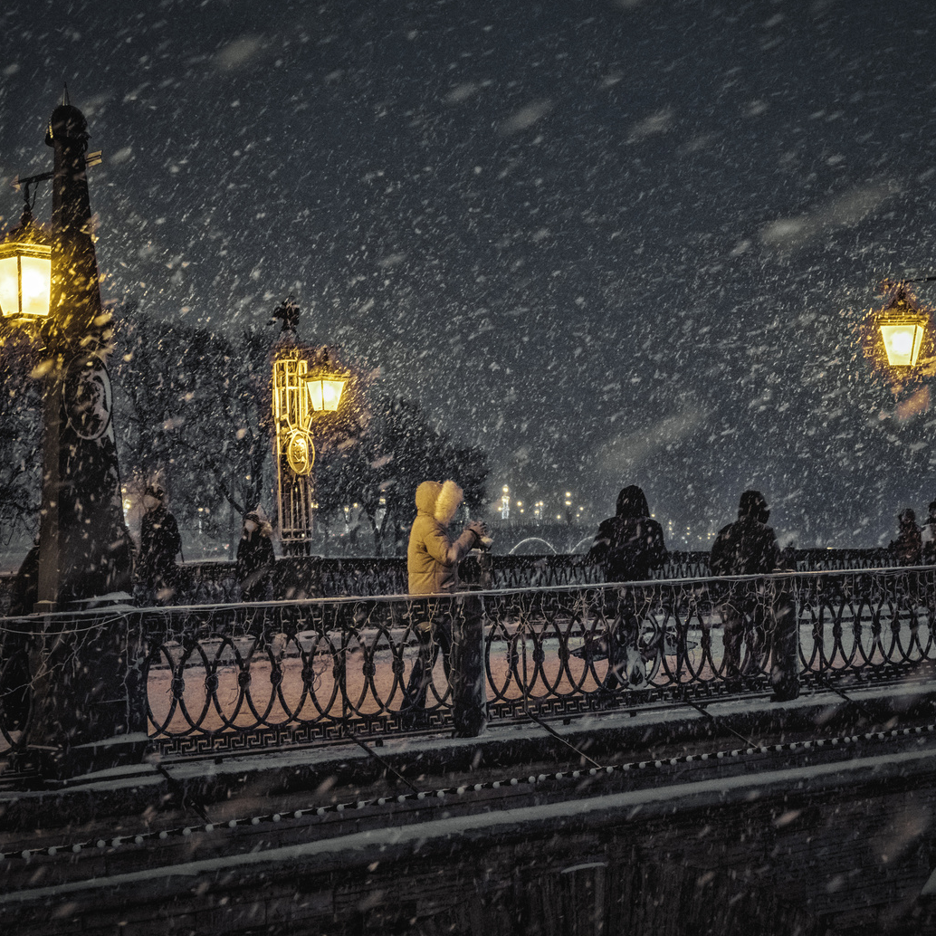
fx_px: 2050
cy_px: 470
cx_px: 505
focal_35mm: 67
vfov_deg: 25.7
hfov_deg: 25.7
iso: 1000
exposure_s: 1/60
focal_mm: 28
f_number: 4
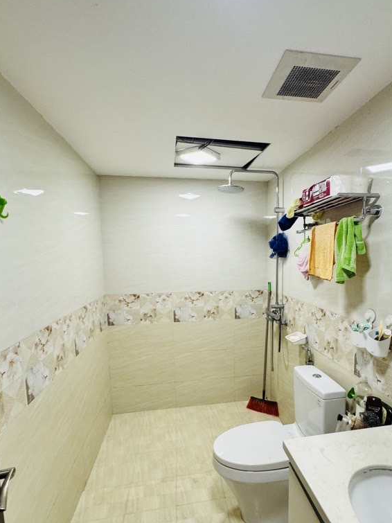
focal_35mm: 19
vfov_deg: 84.3
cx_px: 229
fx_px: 287
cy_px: 291
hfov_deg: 68.2
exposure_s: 1/100
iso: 250
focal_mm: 2.22
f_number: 2.2
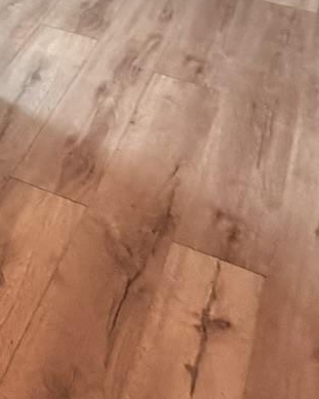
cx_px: -214
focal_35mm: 72
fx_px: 850
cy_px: -285
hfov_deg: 18.0
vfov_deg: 20.3
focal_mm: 2.22
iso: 640
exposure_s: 1/60
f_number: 2.2
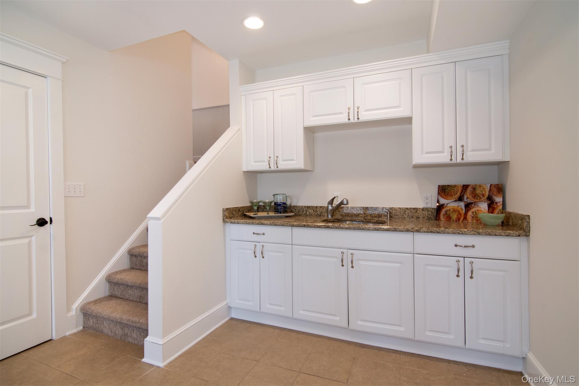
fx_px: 265
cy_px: 193
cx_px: 290
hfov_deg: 95.0
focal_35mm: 16
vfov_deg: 72.0
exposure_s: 1/50
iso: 640
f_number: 11
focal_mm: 11
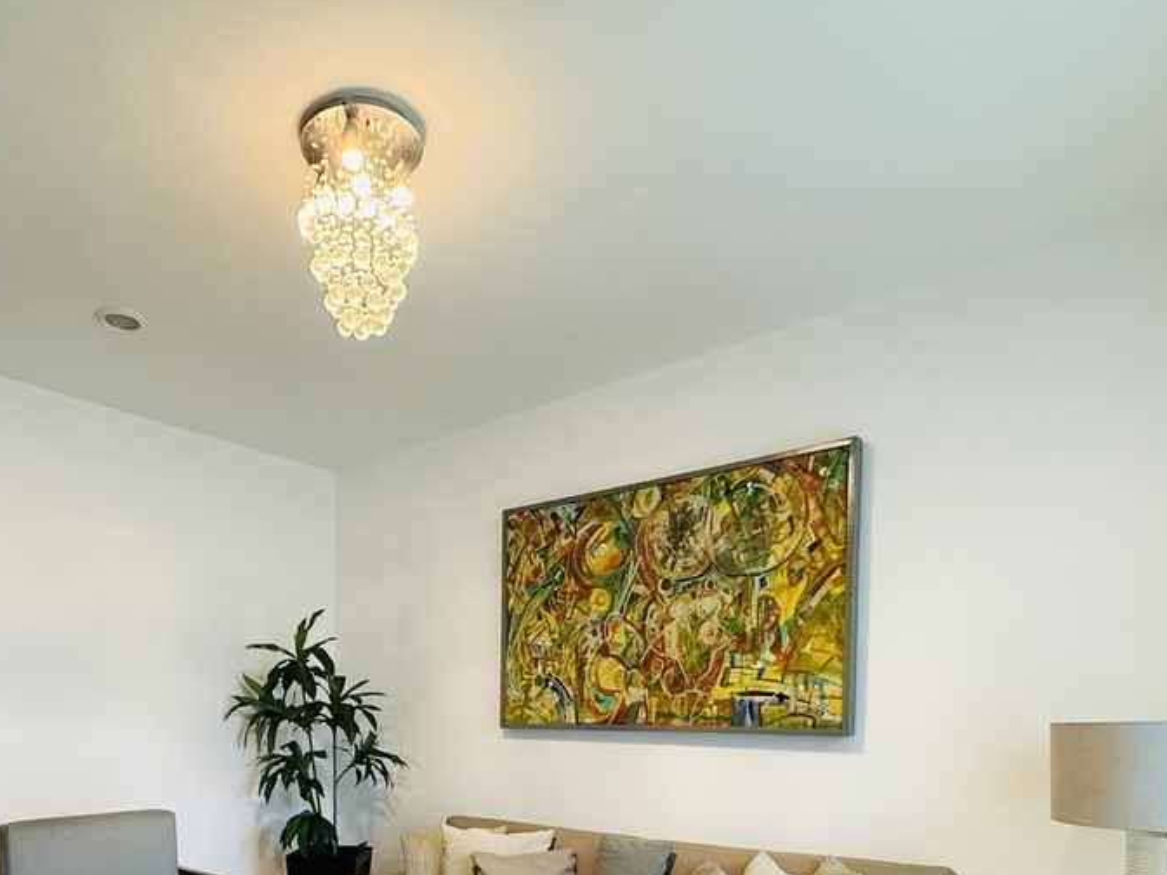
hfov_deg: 67.9
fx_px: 843
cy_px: 747
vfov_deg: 50.2
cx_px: 412
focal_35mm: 25
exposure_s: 1/60
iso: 640
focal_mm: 2.22
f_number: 2.2
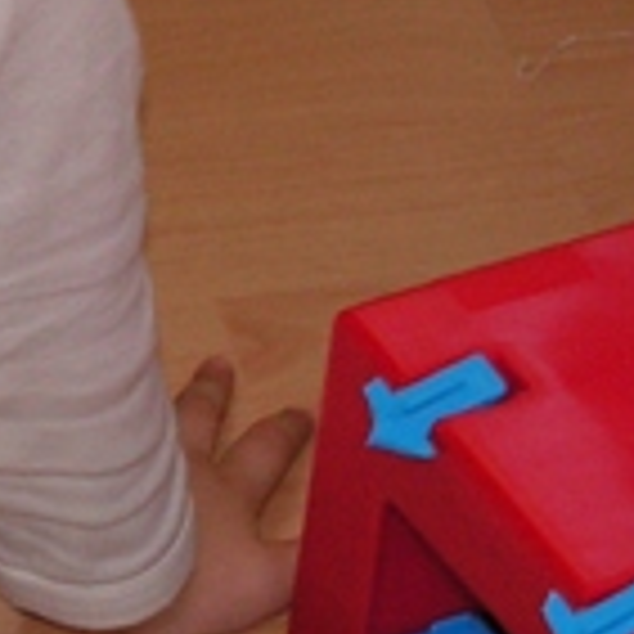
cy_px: -4
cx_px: -369
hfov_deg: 7.2
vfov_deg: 7.4
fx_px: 4911
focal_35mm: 237
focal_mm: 10.6
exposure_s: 1/80
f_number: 3.3
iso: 200
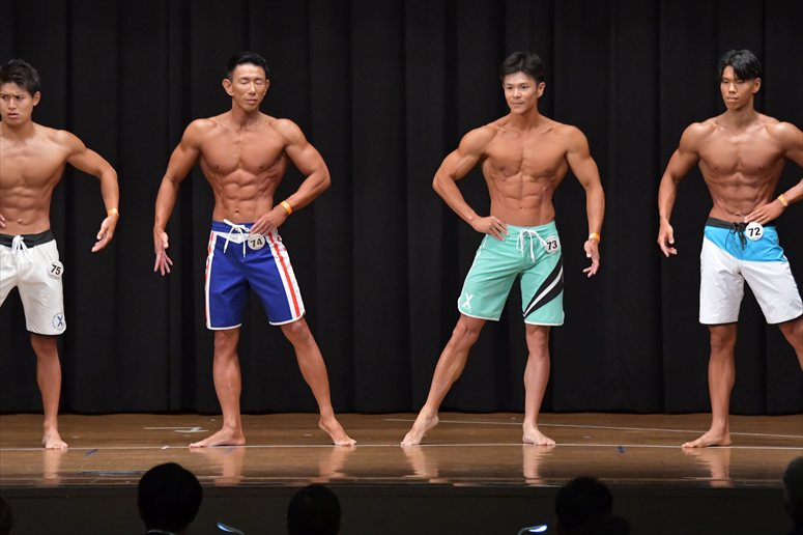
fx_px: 4504
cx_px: 402
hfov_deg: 10.2
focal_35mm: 202
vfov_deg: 6.8
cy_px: 268
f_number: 5.6
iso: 6400
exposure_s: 1/400
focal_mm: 135
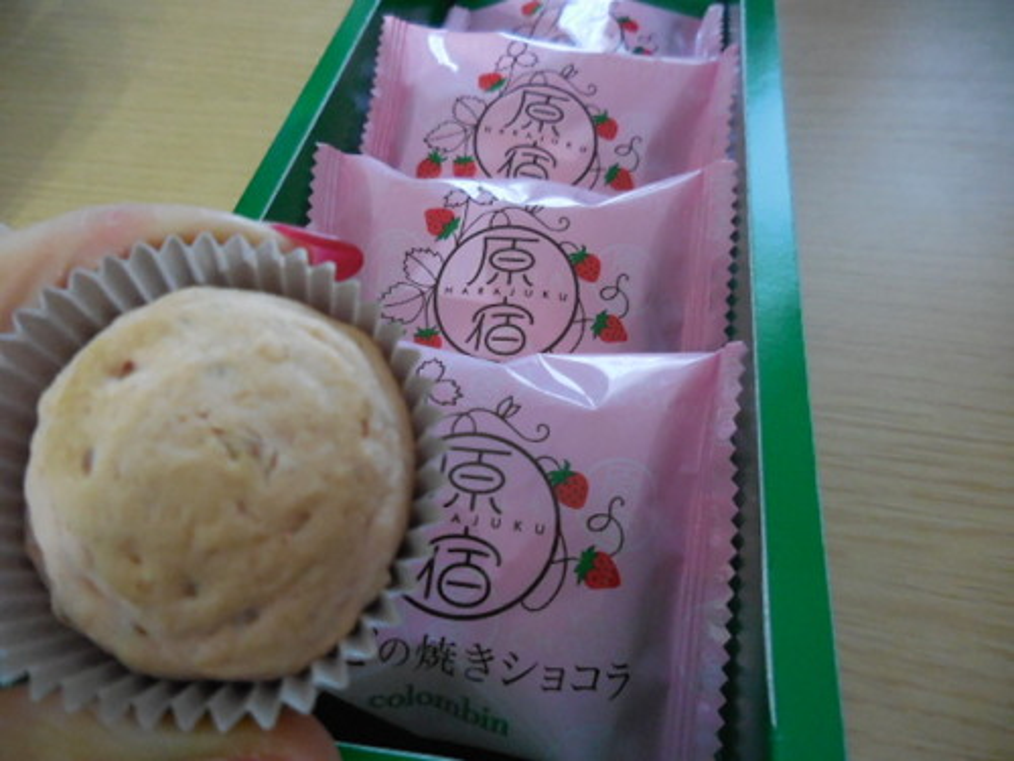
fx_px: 732
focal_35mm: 25
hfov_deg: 69.4
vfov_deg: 54.9
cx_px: 507
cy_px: 380
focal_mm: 4.5
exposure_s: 1/13
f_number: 3.3
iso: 800
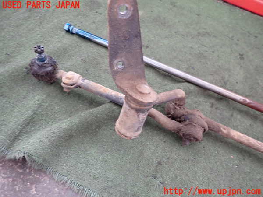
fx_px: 190
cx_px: 132
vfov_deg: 54.9
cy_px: 98
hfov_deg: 69.4
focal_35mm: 25
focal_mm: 4.5
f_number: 2
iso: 640
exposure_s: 1/30
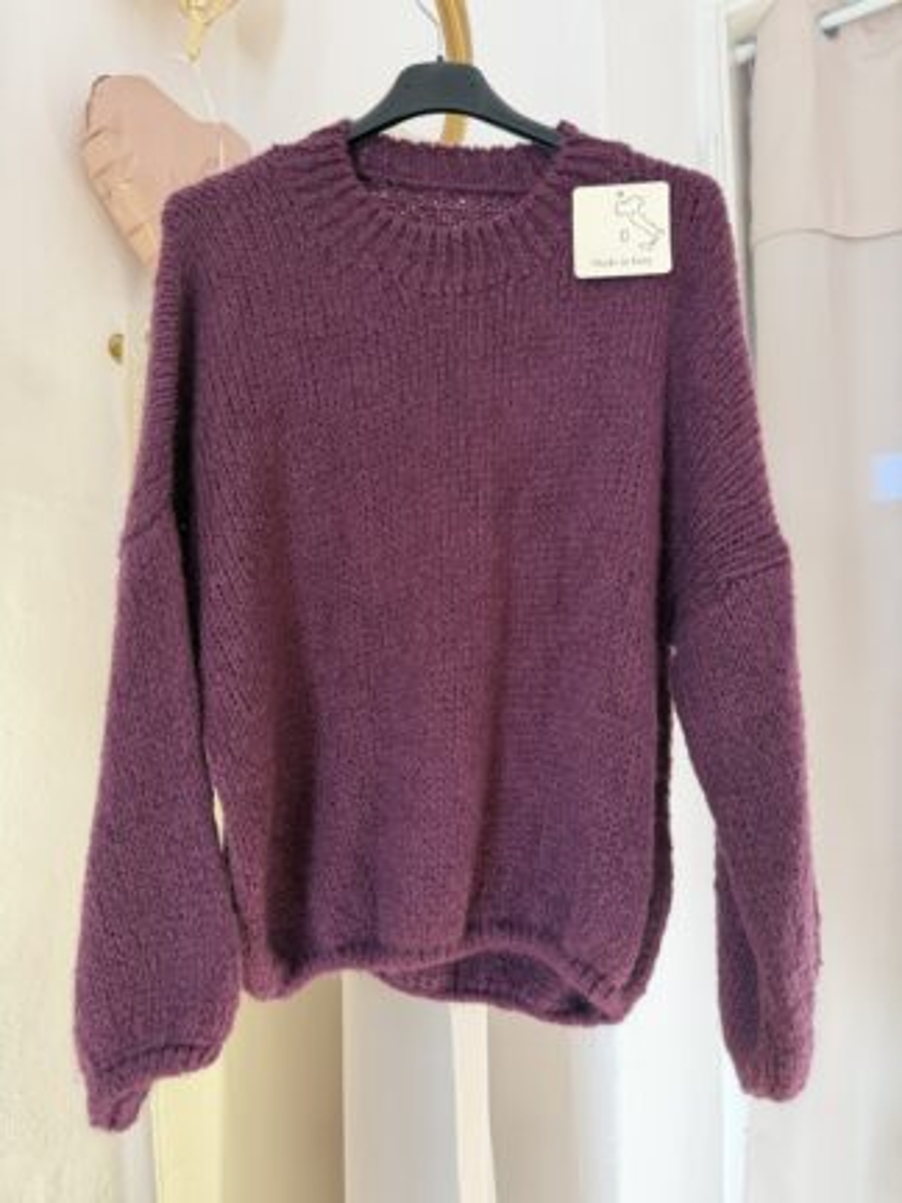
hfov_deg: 56.8
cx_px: 451
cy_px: 602
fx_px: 834
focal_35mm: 24
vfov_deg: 71.6
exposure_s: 1/121
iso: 125
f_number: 1.78
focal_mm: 6.76
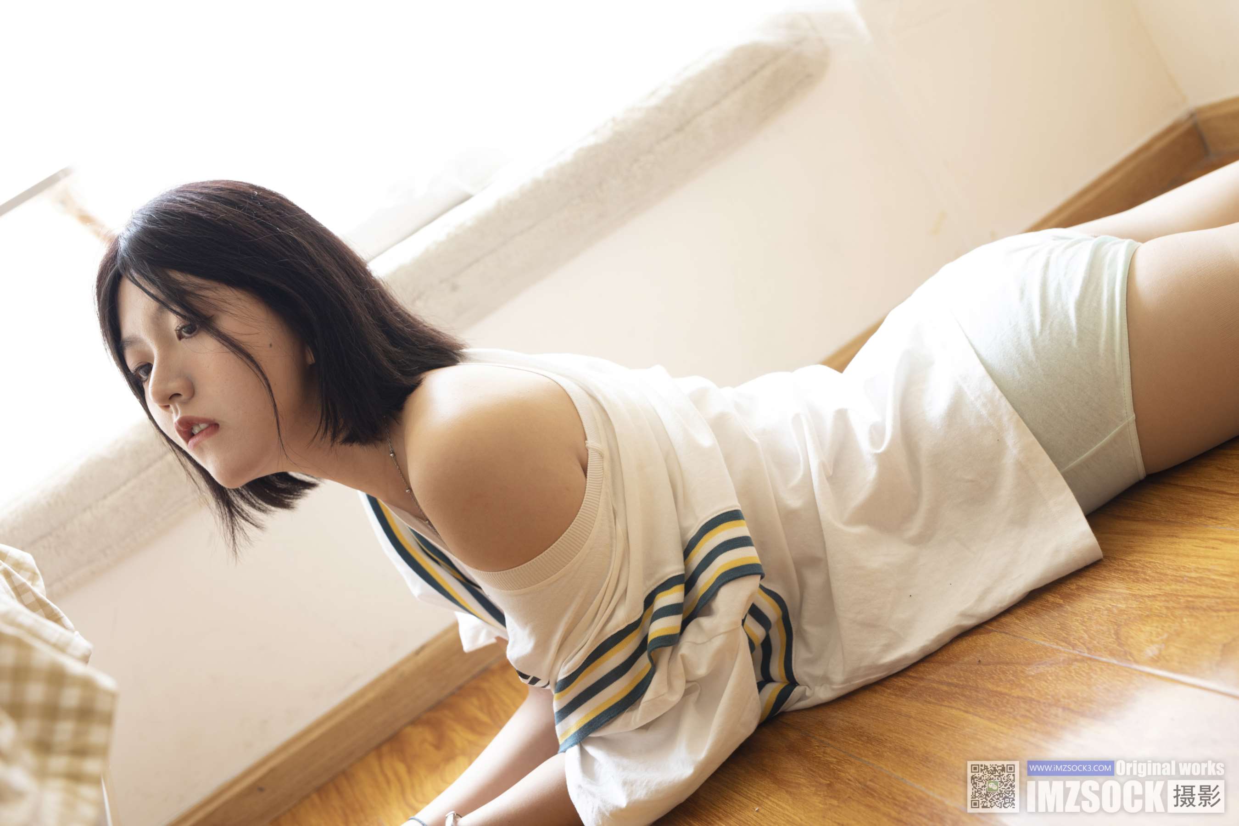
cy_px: 413
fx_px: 1686
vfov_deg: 27.5
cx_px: 620
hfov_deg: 40.3
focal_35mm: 49
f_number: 4
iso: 500
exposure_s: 1/60
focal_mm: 50
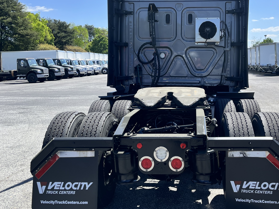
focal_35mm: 40
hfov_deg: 46.6
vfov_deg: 35.7
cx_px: 164
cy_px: 73
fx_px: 322
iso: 50
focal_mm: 5.1
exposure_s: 1/2967
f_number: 1.6
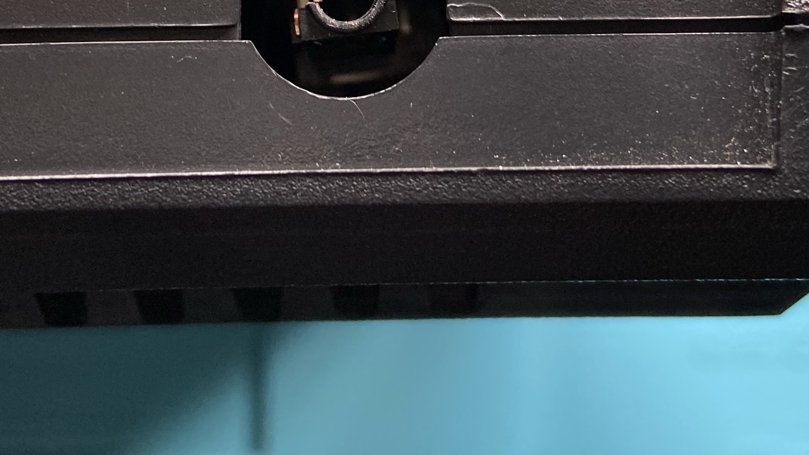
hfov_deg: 36.5
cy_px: -31
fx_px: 1223
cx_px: 345
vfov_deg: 20.2
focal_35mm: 57
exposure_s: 1/121
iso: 125
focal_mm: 4.25
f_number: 1.8
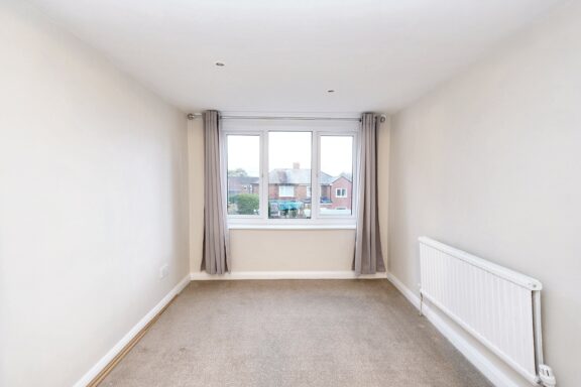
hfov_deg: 100.4
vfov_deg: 77.3
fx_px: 242
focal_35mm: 15
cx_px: 290
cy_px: 194
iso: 800
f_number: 4
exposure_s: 1/20
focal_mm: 10
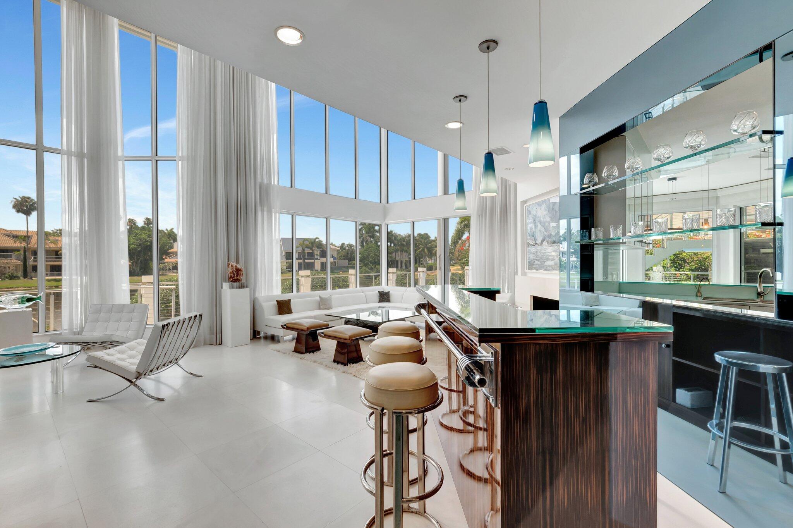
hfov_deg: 100.4
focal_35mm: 15
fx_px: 330
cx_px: 396
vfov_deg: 77.3
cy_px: 264
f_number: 8
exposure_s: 1/60
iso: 400
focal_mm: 10
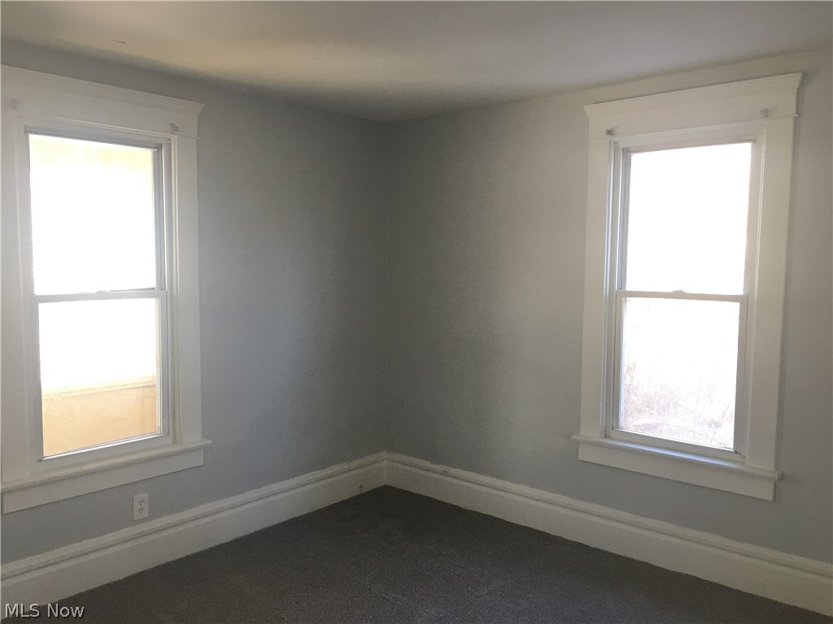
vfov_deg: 48.2
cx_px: 416
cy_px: 312
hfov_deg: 61.7
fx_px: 698
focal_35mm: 29
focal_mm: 4.15
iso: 32
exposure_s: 1/15
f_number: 2.2
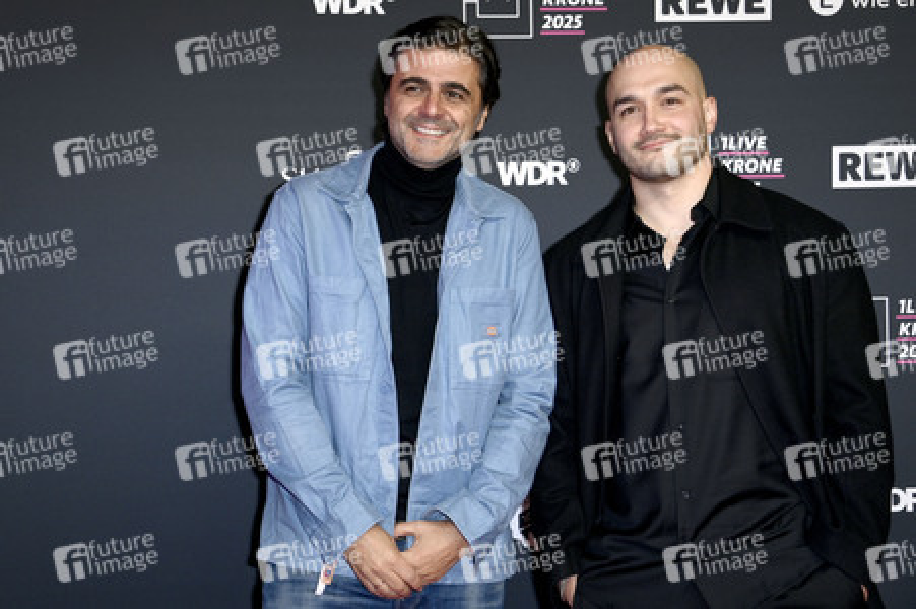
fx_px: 1983
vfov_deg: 17.5
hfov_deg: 26.0
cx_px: 458
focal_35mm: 78
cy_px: 304
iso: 500
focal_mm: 78
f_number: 5.6
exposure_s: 1/250
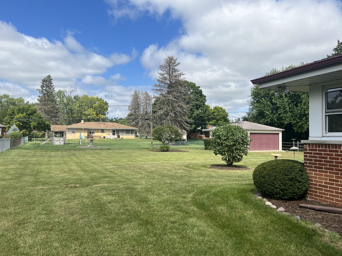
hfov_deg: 67.3
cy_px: 128
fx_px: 257
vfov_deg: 53.1
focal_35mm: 26
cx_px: 171
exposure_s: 1/4630
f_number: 1.5
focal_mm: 5.7
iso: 50
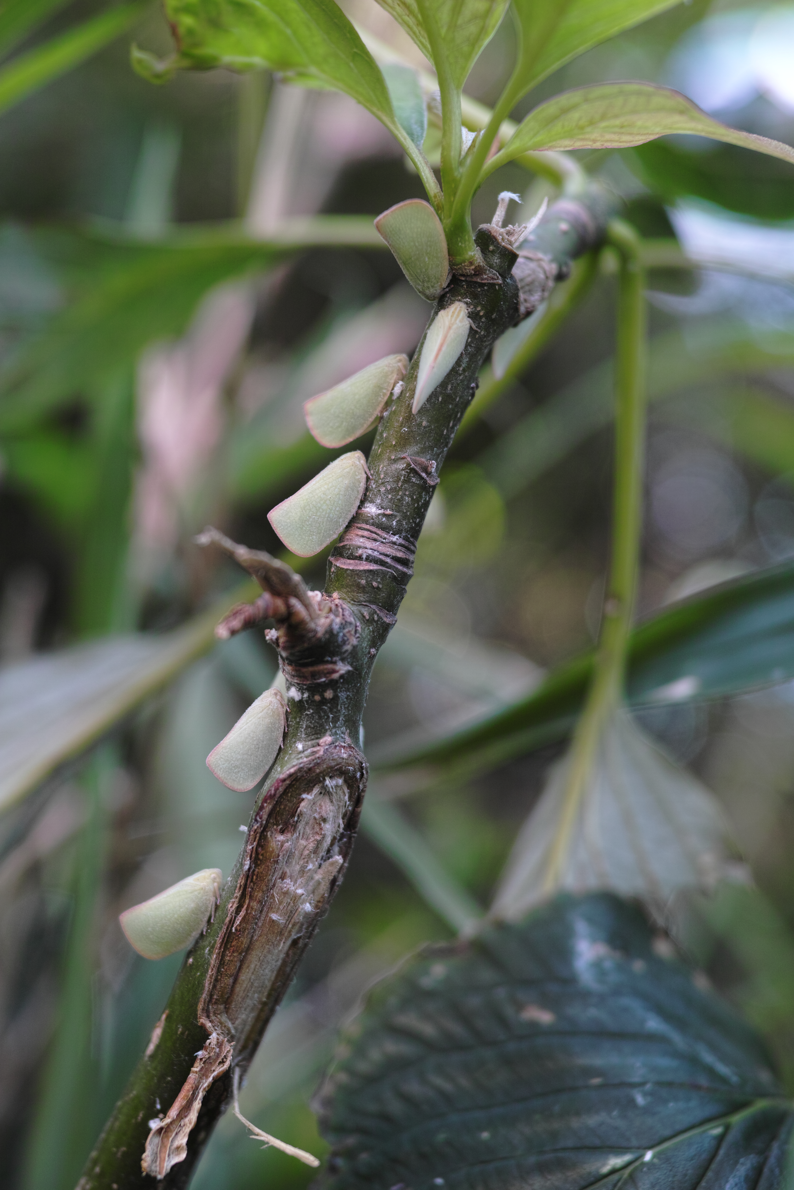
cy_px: 595
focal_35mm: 45
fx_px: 1489
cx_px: 397
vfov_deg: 43.6
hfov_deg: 29.9
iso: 200
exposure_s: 1/80
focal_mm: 30
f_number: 3.5
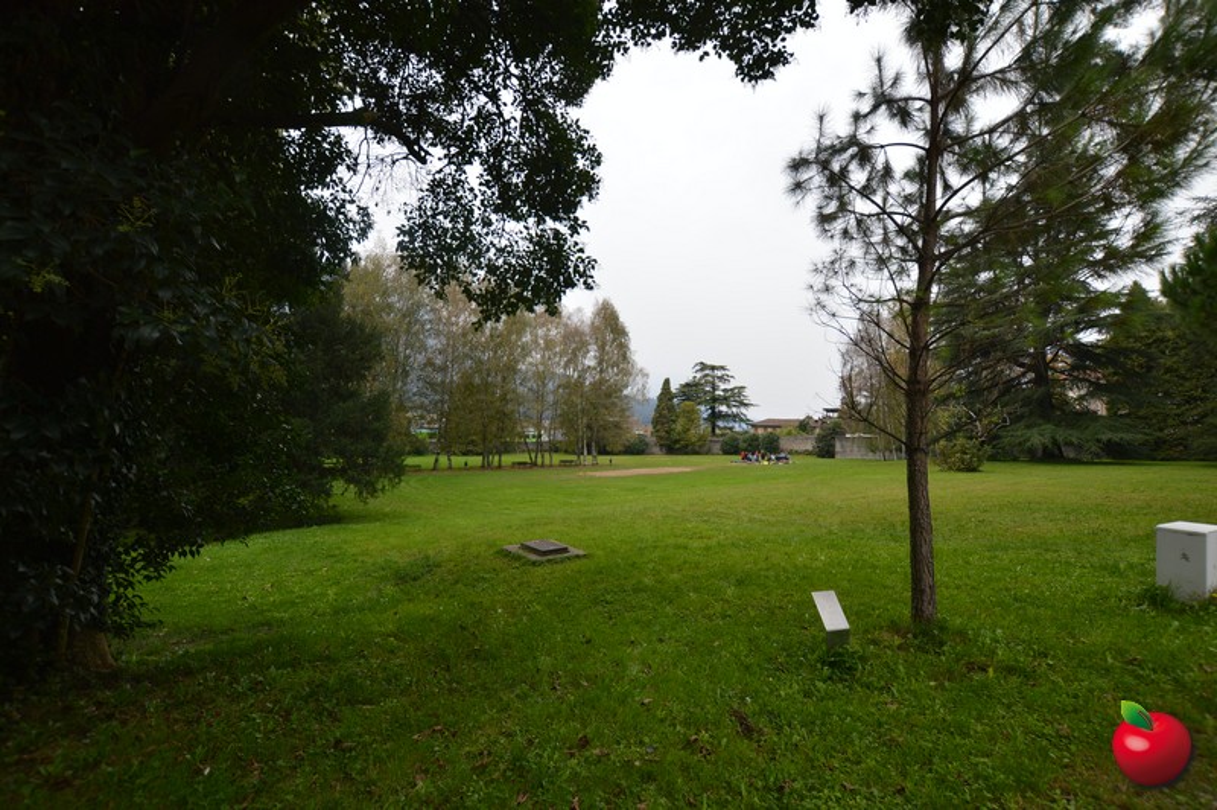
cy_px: 405
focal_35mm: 15
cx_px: 608
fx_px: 507
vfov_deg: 77.2
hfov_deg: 100.4
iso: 100
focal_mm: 10
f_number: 5.6
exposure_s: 1/125
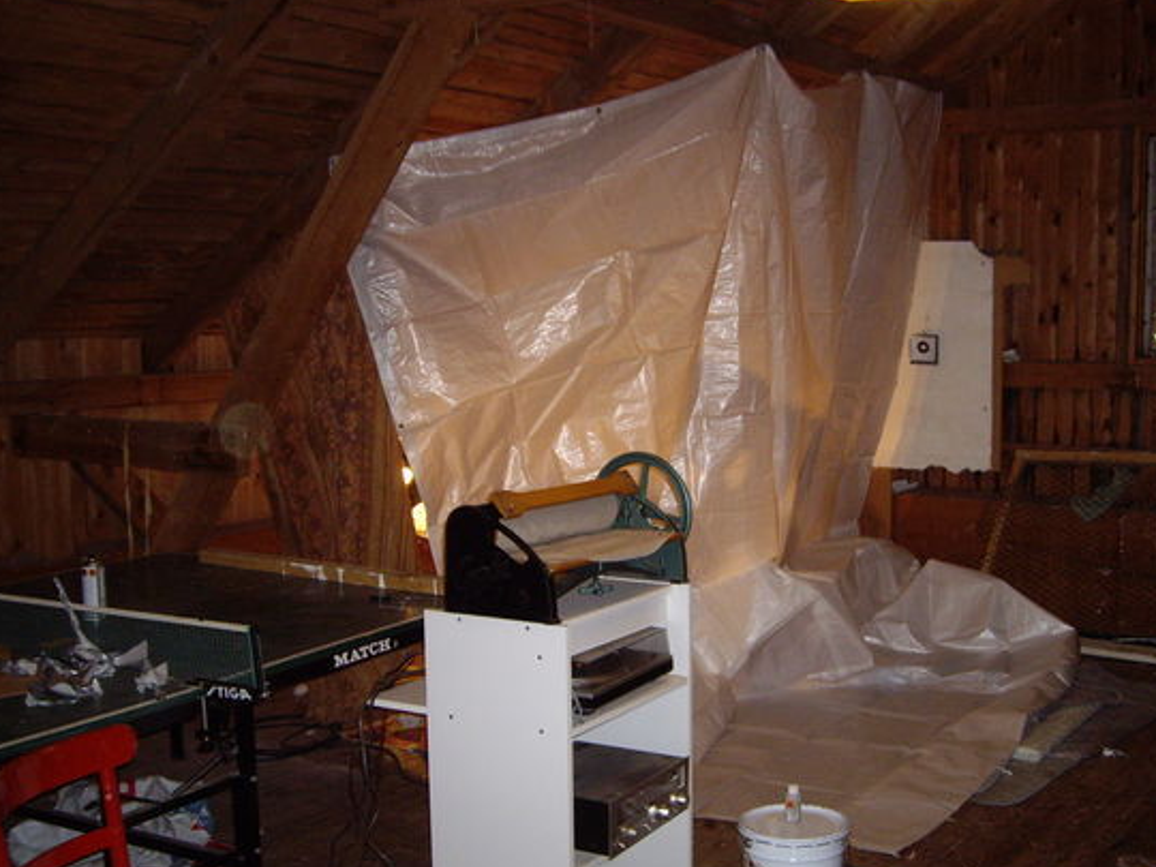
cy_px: 484
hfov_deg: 42.0
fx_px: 1503
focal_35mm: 45
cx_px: 636
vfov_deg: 32.2
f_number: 2.7
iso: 200
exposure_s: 1/40
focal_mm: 6.2
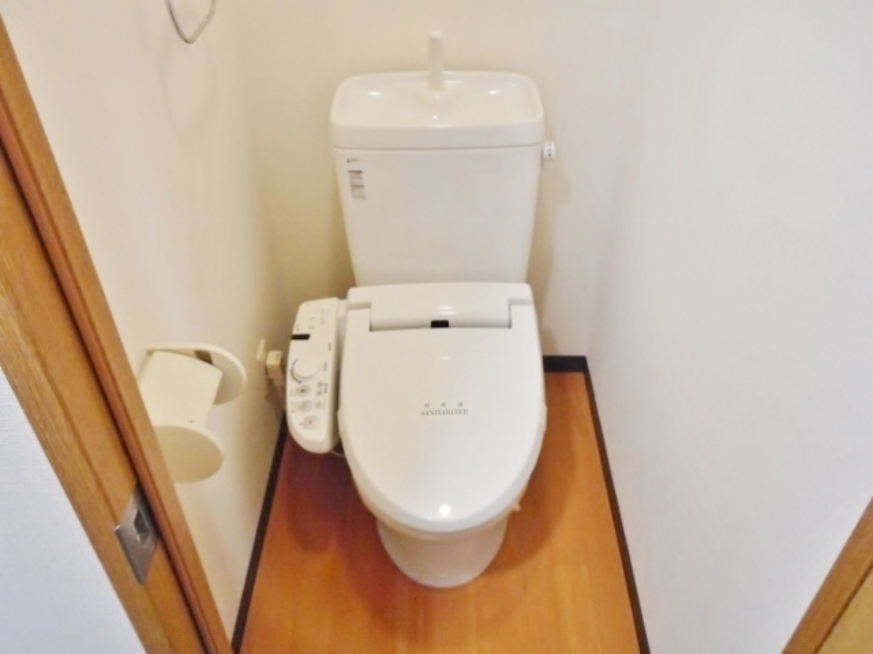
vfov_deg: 48.2
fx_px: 731
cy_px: 327
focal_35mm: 29
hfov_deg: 61.7
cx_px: 436
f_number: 4
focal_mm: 5.2
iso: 400
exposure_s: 1/25
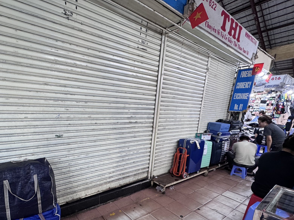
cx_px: 113
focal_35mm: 18
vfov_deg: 70.2
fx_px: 153
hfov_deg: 86.3
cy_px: 140
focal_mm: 2.22
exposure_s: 1/100
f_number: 2.2
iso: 200
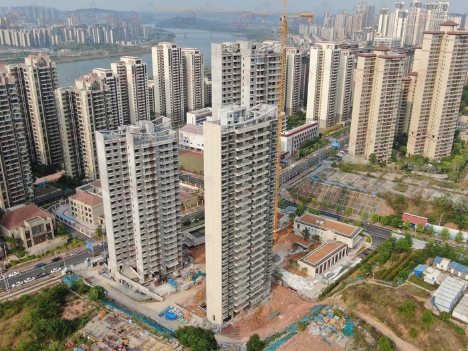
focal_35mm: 33
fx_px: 446
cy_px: 176
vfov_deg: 42.9
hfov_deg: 55.4
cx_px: 234
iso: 100
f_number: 3.2
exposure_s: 1/800
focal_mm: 5.69
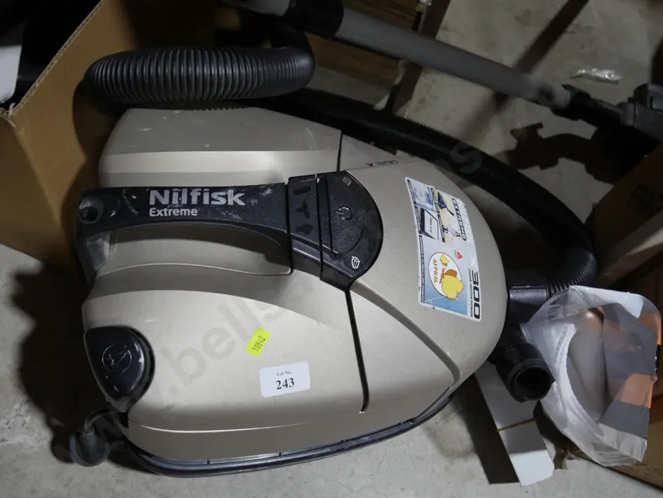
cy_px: 260
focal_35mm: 32
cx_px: 328
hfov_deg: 56.8
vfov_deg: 44.2
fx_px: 613
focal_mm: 15
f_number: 3.6
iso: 200
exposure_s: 1/60
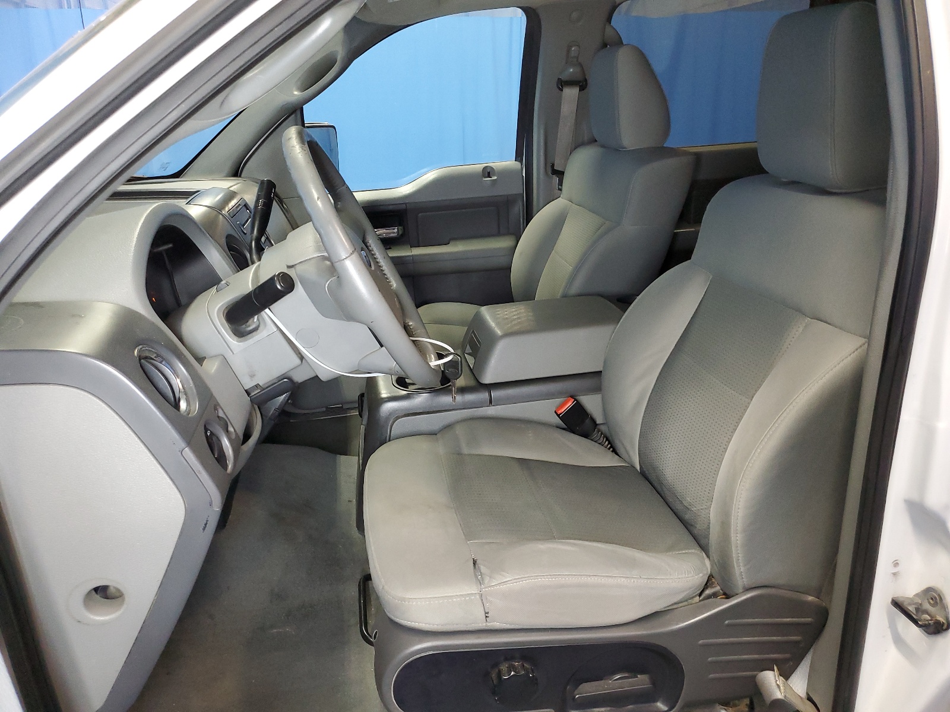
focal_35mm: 26
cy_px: 356
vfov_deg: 53.1
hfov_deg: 67.3
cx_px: 475
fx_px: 714
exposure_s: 1/60.2
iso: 262
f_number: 1.5
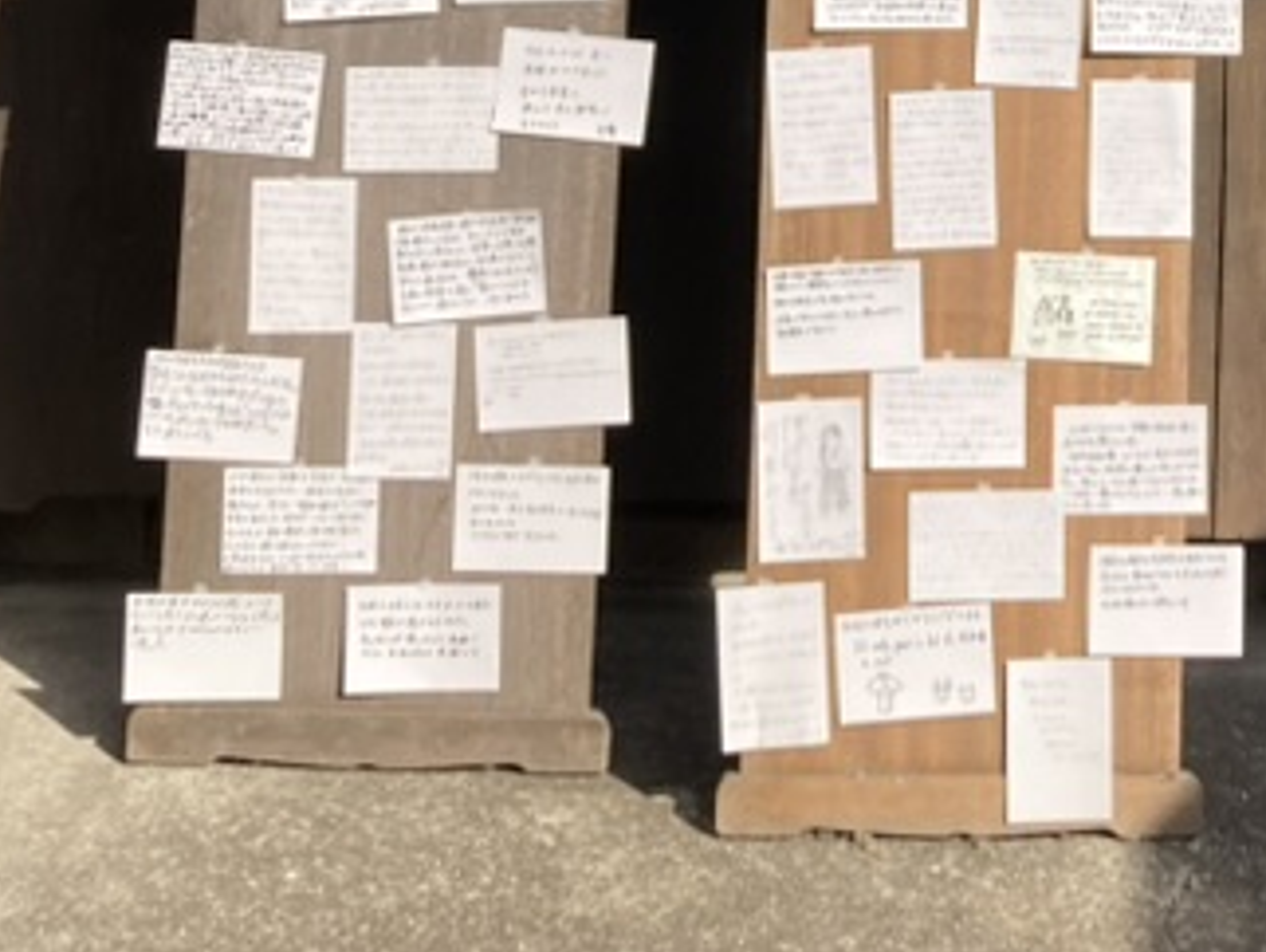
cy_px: -413
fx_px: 3257
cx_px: 971
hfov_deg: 21.8
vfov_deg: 15.5
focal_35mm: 89
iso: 20
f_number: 1.8
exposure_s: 1/1312
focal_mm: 3.99
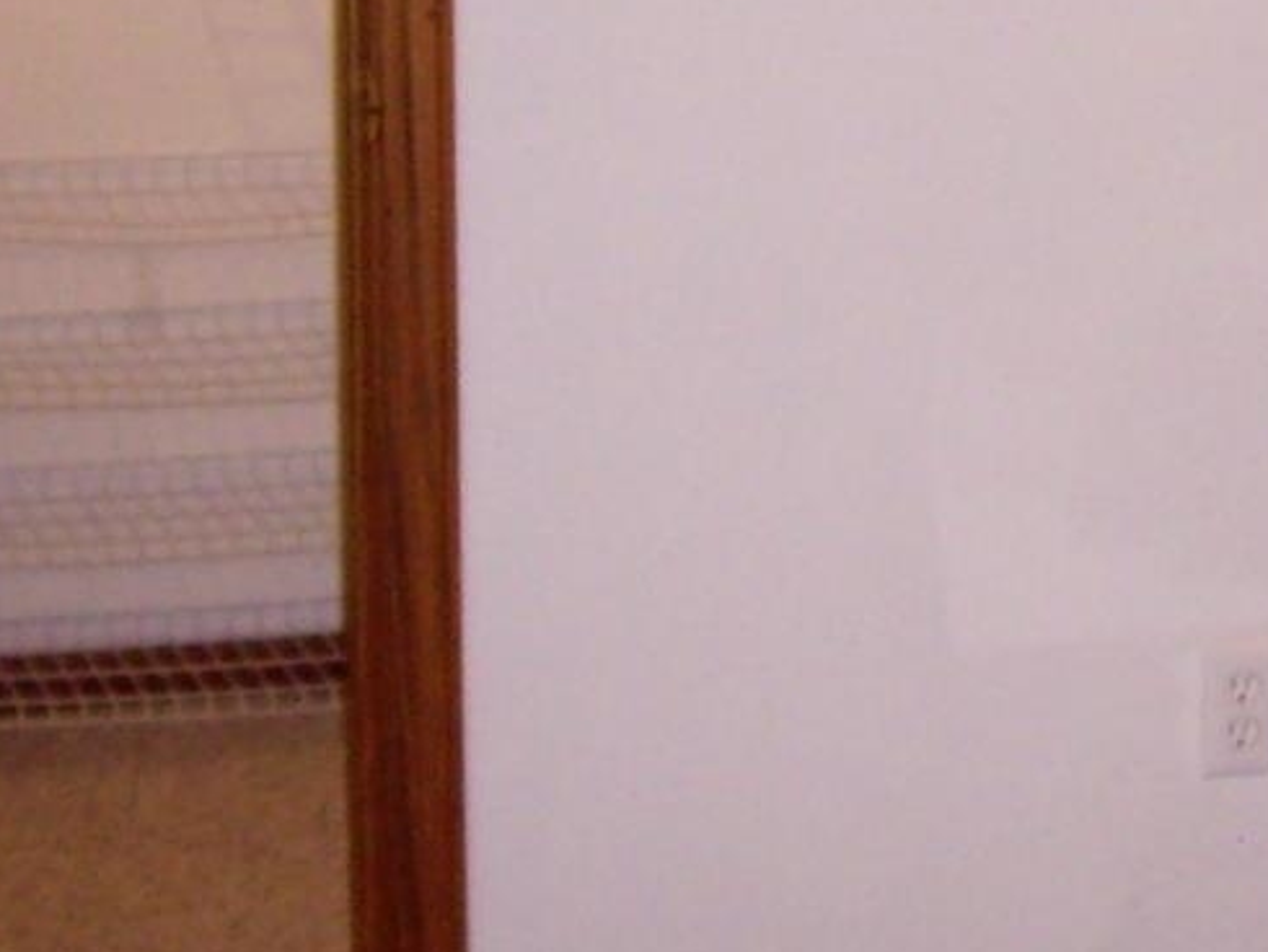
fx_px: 4544
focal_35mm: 124
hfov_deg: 15.5
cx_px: 1340
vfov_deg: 11.8
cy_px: -5
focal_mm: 6.2
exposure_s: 1/40
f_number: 2.7
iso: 200
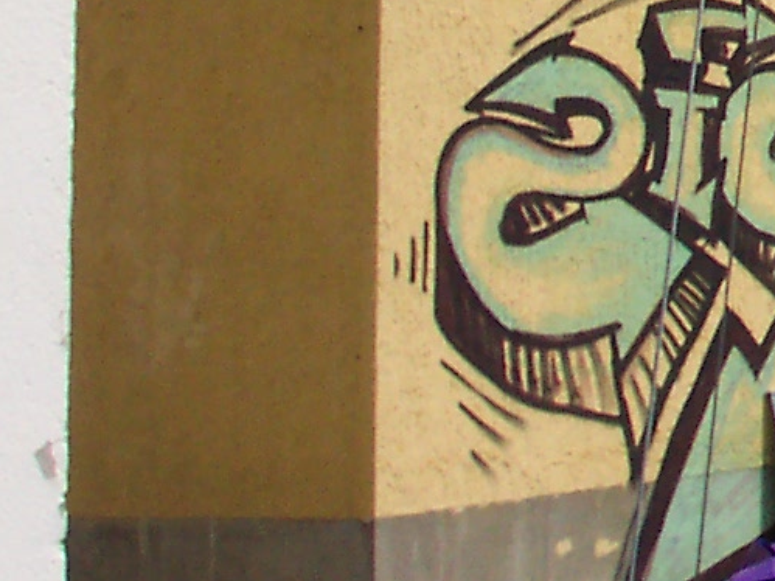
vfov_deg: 8.7
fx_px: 3693
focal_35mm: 165
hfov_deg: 10.6
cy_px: -424
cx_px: 1749
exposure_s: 1/350
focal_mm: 7.5
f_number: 9.5
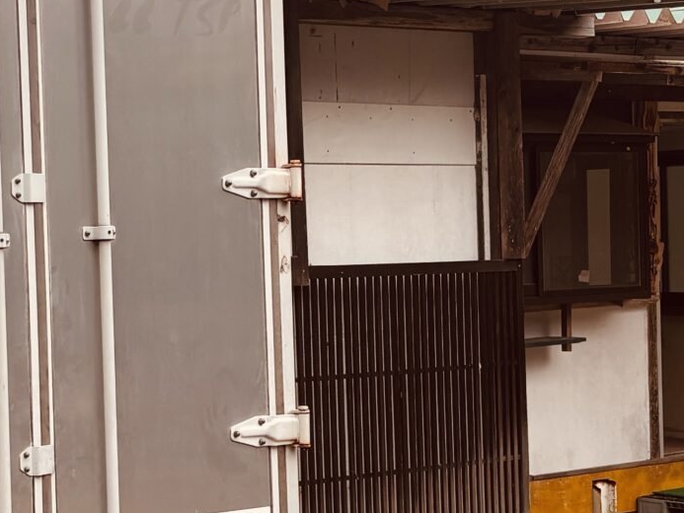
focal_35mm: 96
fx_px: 1897
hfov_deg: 20.3
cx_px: 194
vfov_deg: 15.4
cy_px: 247
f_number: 1.6
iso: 50
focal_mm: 5.96
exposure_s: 1/317
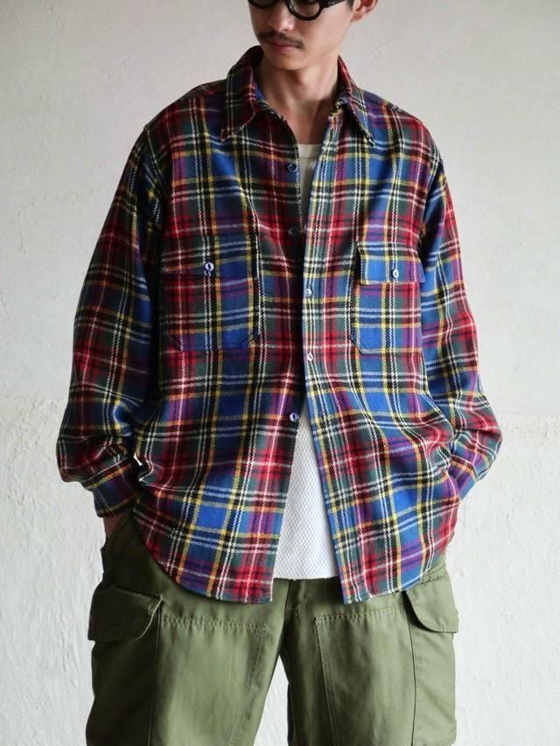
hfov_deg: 14.8
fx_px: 2156
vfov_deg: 19.6
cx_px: 280
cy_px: 373
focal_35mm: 100
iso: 3200
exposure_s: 1/25
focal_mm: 50
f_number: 3.9
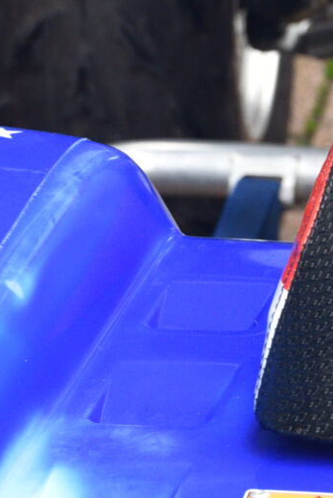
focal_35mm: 250
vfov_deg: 8.2
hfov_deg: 5.3
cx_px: 780
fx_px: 3464
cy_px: -27
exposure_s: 1/160
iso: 1000
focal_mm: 50
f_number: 6.3
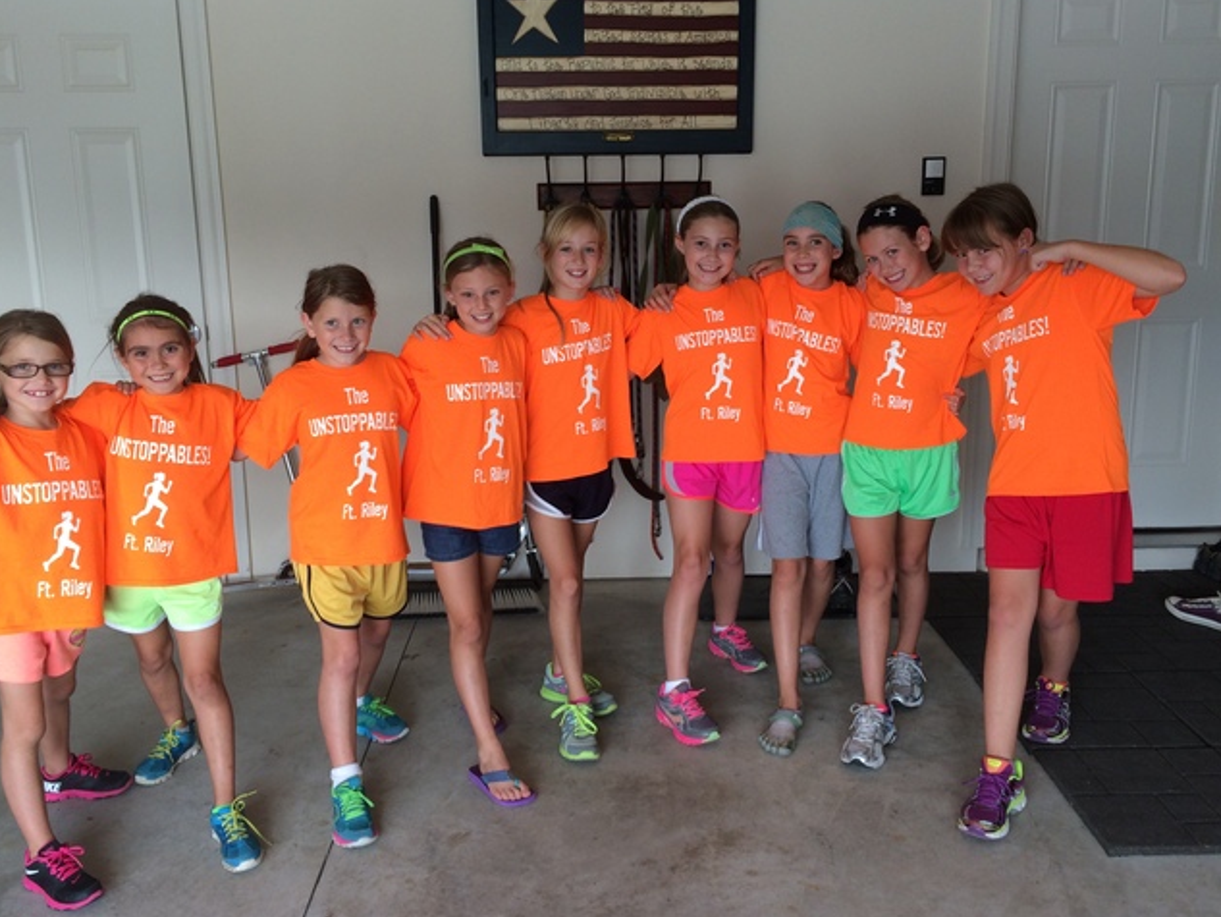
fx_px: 1164
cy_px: 454
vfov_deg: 43.0
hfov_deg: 55.3
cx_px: 619
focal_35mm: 33
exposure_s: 1/60
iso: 40
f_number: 2.2
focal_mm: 4.15
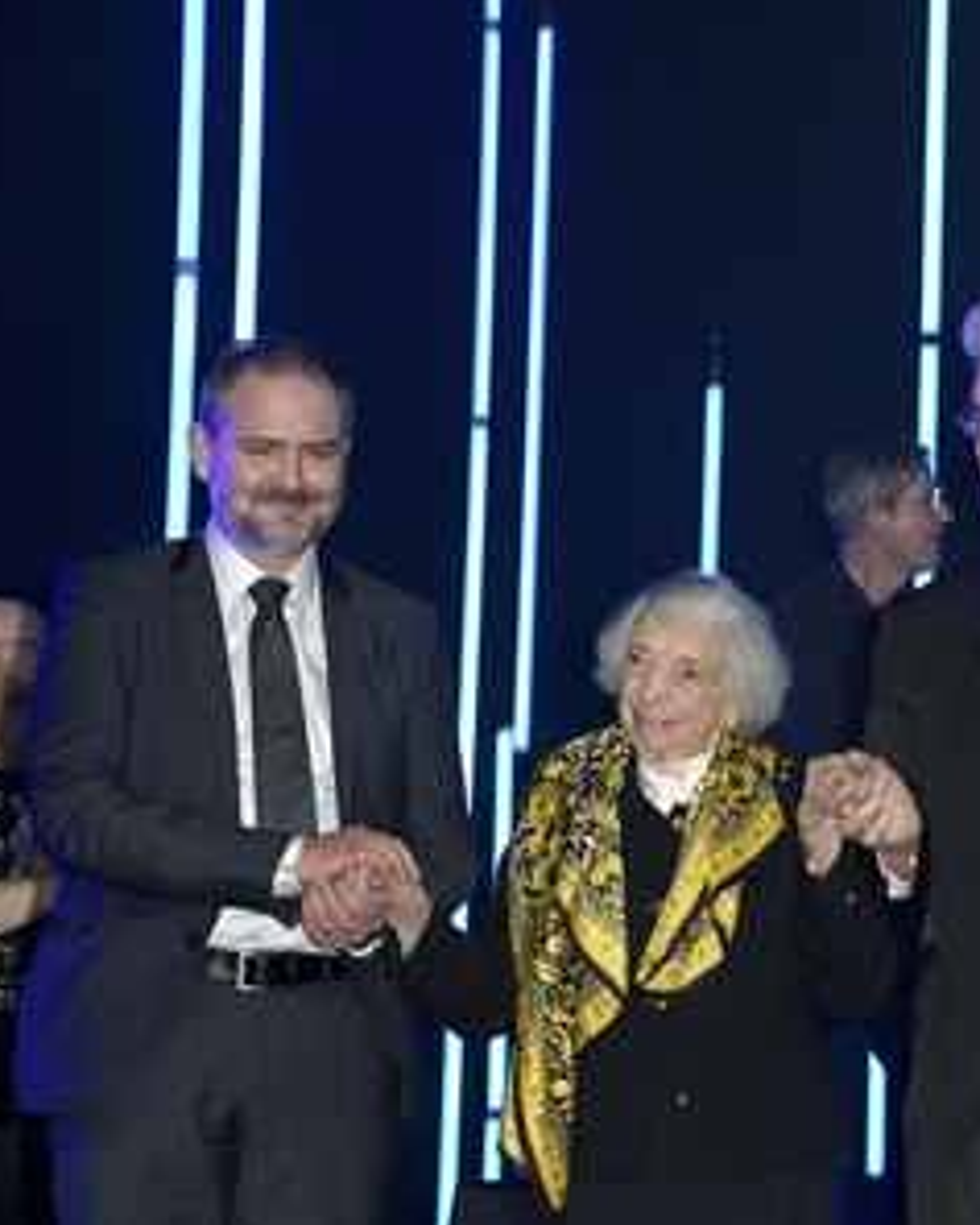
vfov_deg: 16.4
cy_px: 612
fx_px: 4240
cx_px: 904
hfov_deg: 13.1
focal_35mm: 117
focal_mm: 82
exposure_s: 1/250
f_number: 5.6
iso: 800
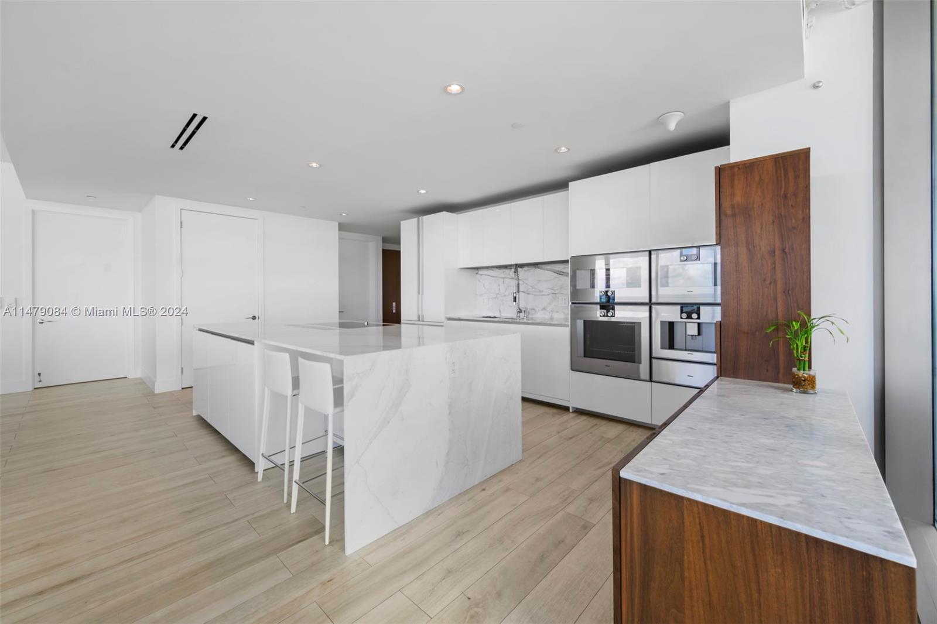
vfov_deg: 81.2
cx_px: 468
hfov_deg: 104.3
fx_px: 364
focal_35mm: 14
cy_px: 312
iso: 100
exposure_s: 1/4
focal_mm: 14
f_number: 9
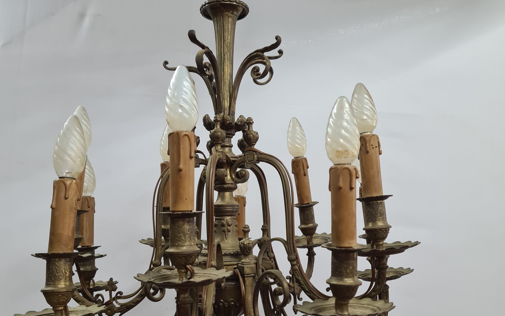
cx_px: 253
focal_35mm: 37
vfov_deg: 34.4
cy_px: 180
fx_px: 509
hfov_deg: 52.7
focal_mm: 5.4
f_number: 1.8
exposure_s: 1/50
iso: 125
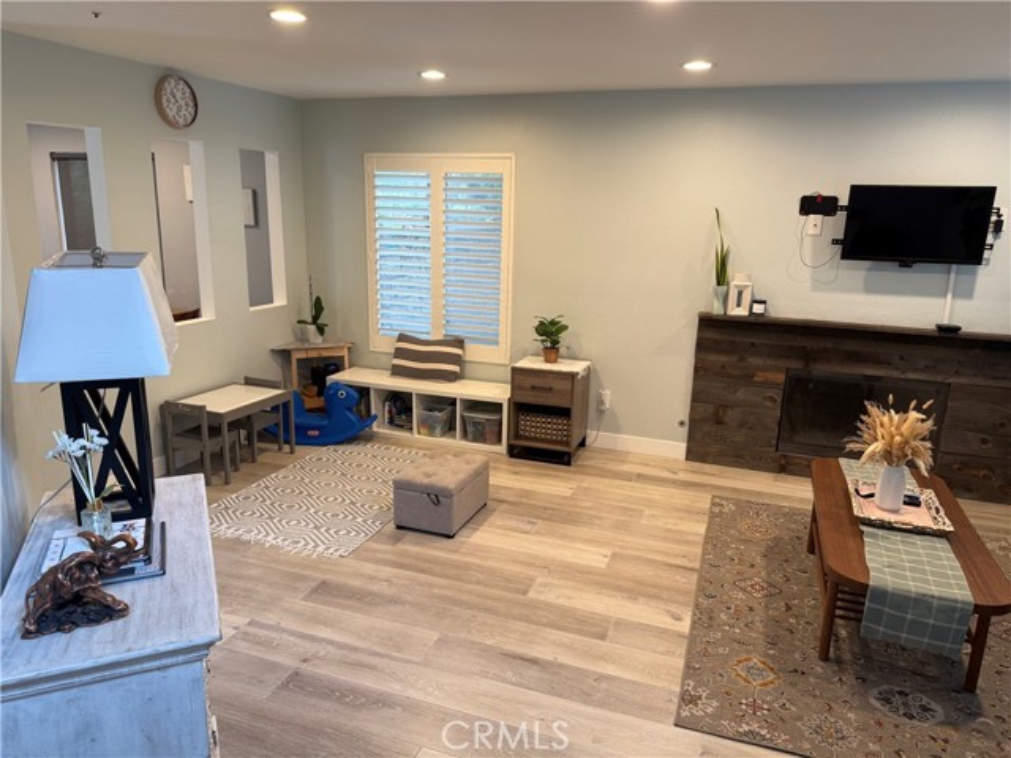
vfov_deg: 56.8
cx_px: 506
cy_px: 379
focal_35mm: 24
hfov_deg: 71.6
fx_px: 701
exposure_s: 1/60
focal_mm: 6.76
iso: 125
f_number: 1.78
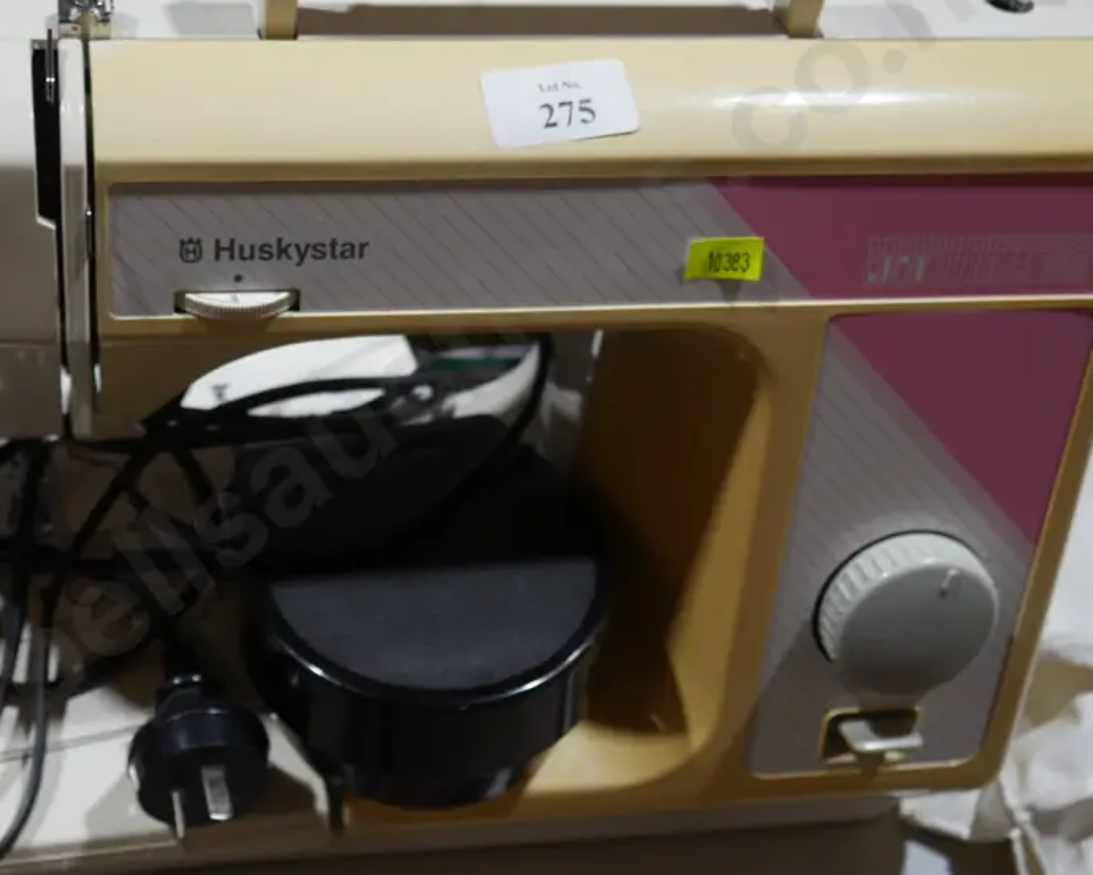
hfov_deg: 32.2
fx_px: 1876
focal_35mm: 58
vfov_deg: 26.2
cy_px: 427
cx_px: 363
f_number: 4.5
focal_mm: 20
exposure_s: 1/100
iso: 200
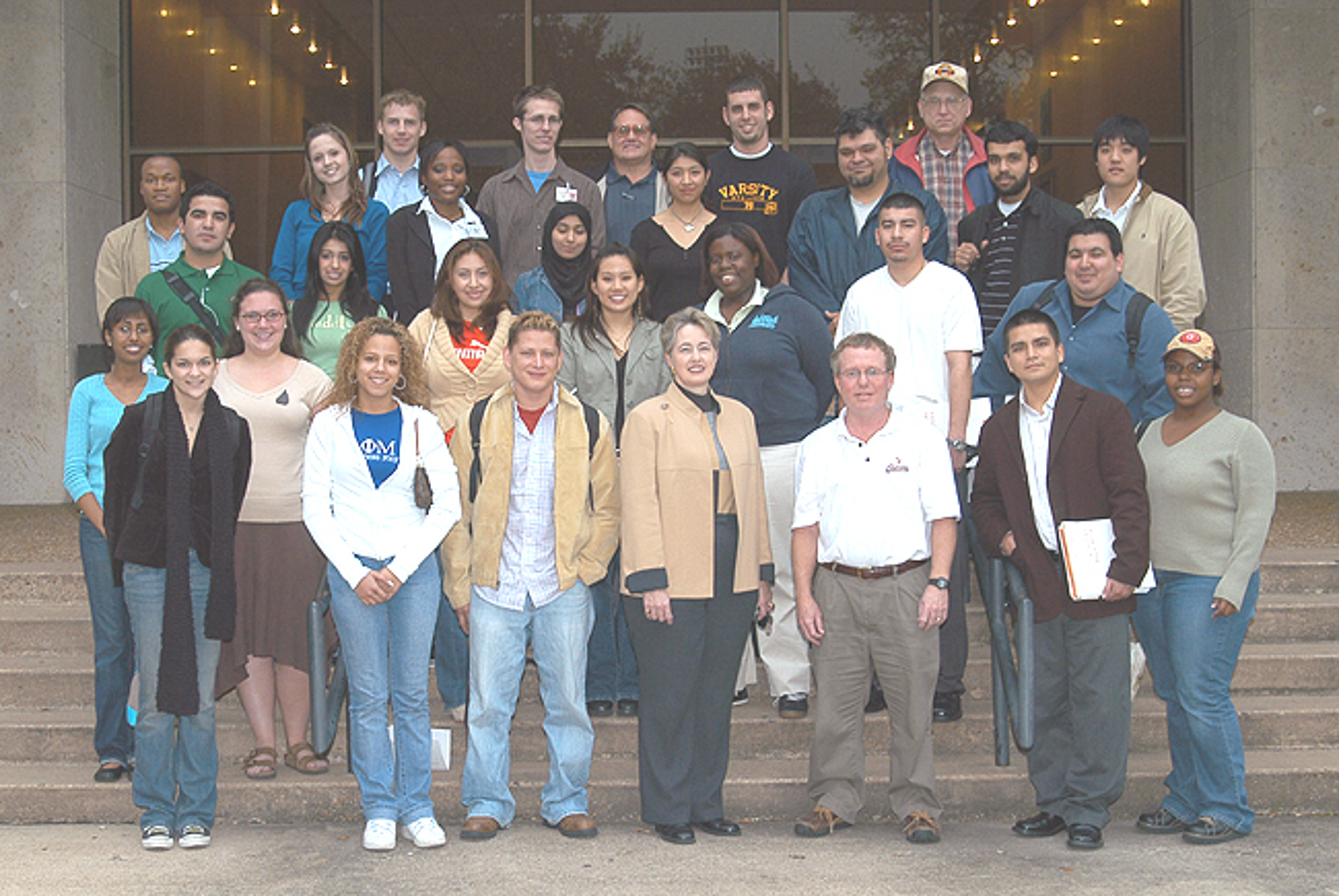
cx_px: 670
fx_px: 1899
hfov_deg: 38.8
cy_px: 448
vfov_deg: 26.6
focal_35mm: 51
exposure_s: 1/90
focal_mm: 34
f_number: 5
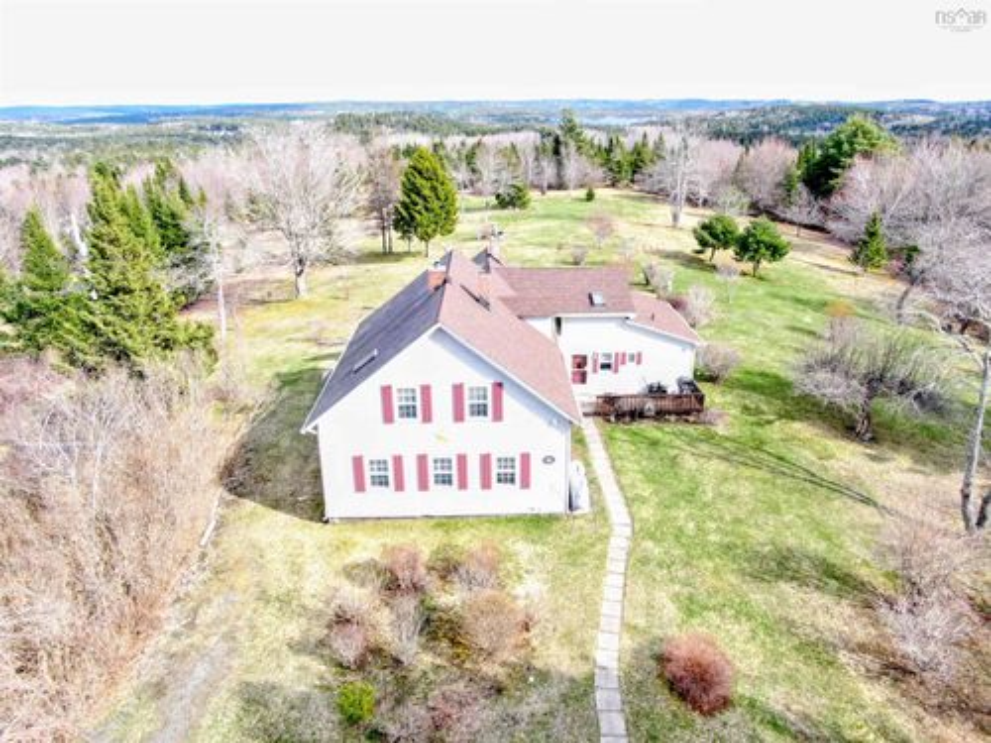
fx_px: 687
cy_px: 372
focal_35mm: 24
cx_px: 496
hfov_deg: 71.6
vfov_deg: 56.8
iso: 110
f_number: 2.8
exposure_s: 1/320
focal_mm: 4.39
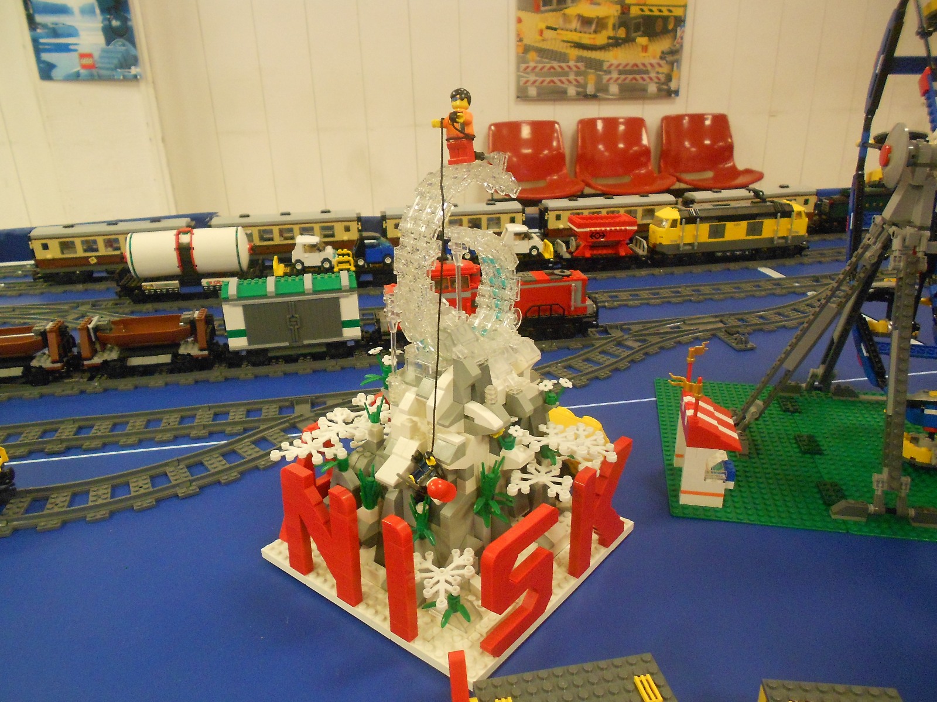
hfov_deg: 67.3
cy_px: 351
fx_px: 704
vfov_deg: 53.1
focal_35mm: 26
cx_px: 468
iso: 400
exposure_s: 1/30
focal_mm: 4.6
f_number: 3.2
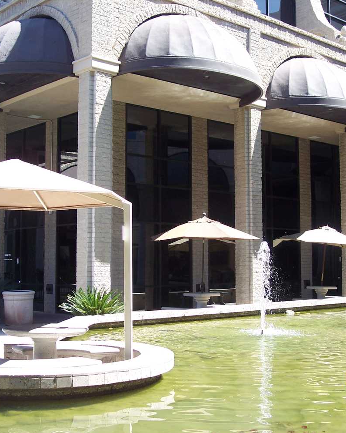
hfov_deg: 29.6
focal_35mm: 51
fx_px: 653
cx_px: 200
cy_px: 217
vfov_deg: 36.7
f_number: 3.4
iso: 100
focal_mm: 8
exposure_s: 1/250
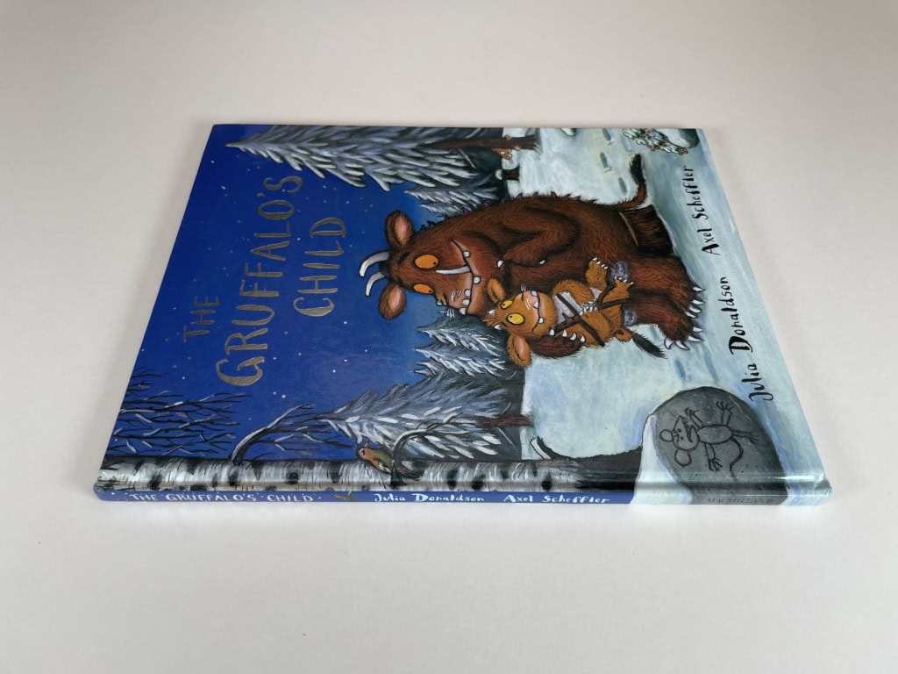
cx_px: 449
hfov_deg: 67.3
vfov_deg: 53.1
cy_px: 337
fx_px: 674
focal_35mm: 26
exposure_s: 1/115
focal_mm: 4.2
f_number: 1.6
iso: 40
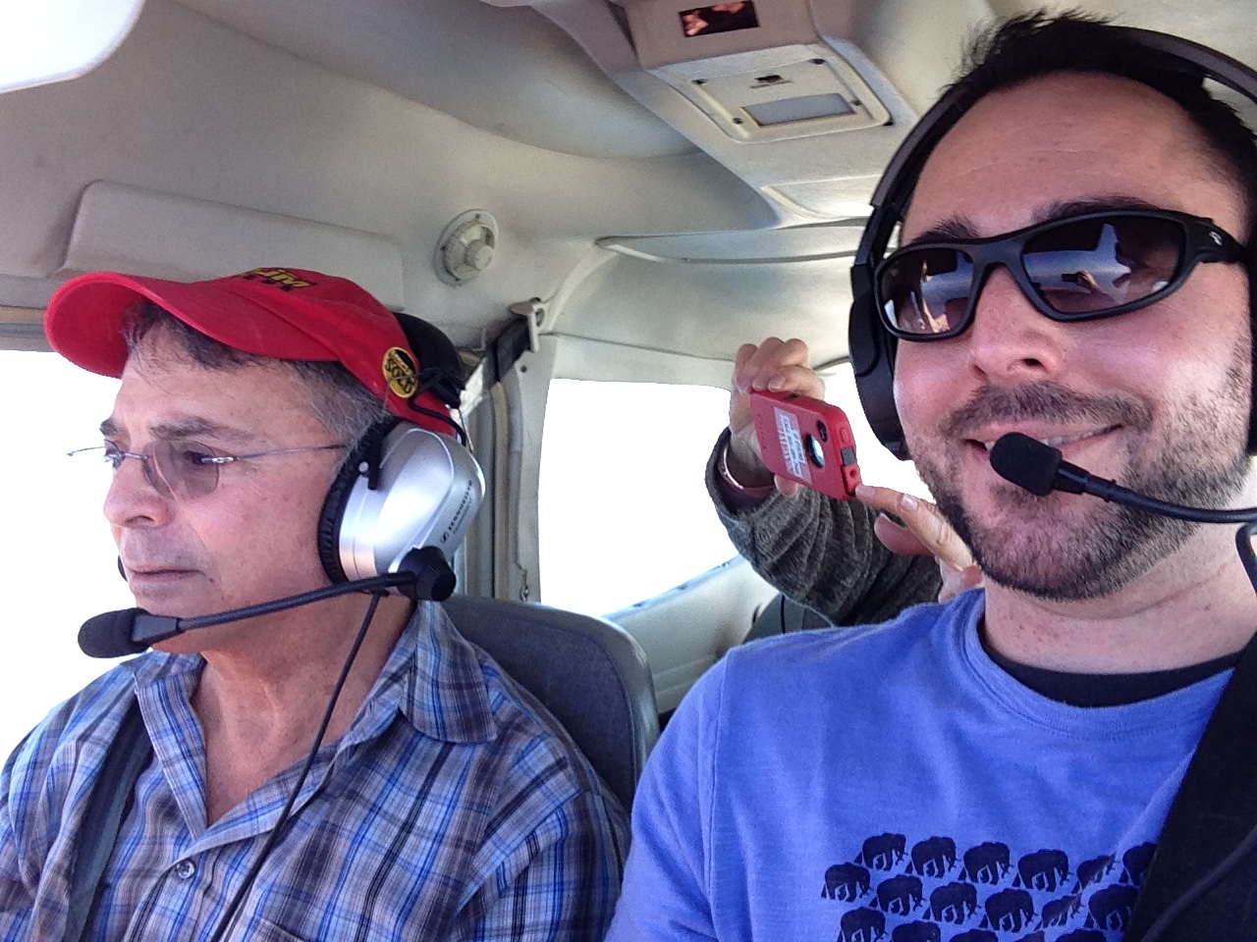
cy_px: 471
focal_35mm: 35
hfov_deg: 52.6
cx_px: 628
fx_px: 1271
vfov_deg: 40.7
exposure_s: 1/120
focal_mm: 2.18
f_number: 2.4
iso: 32
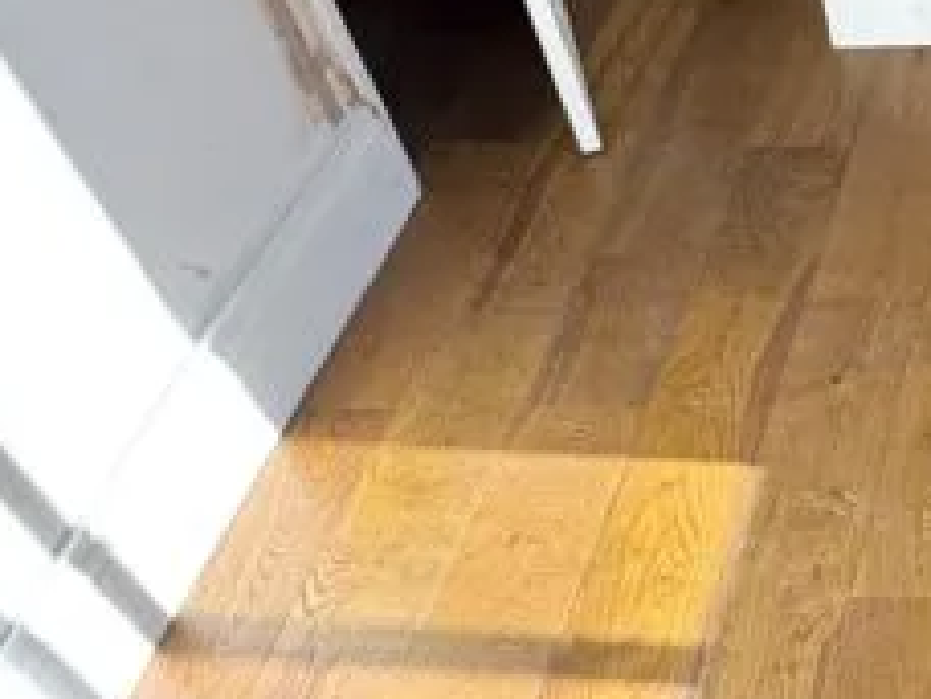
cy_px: 646
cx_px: 1282
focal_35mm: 63
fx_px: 1694
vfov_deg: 22.6
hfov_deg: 25.4
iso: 40
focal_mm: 2.22
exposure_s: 1/123
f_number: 2.2
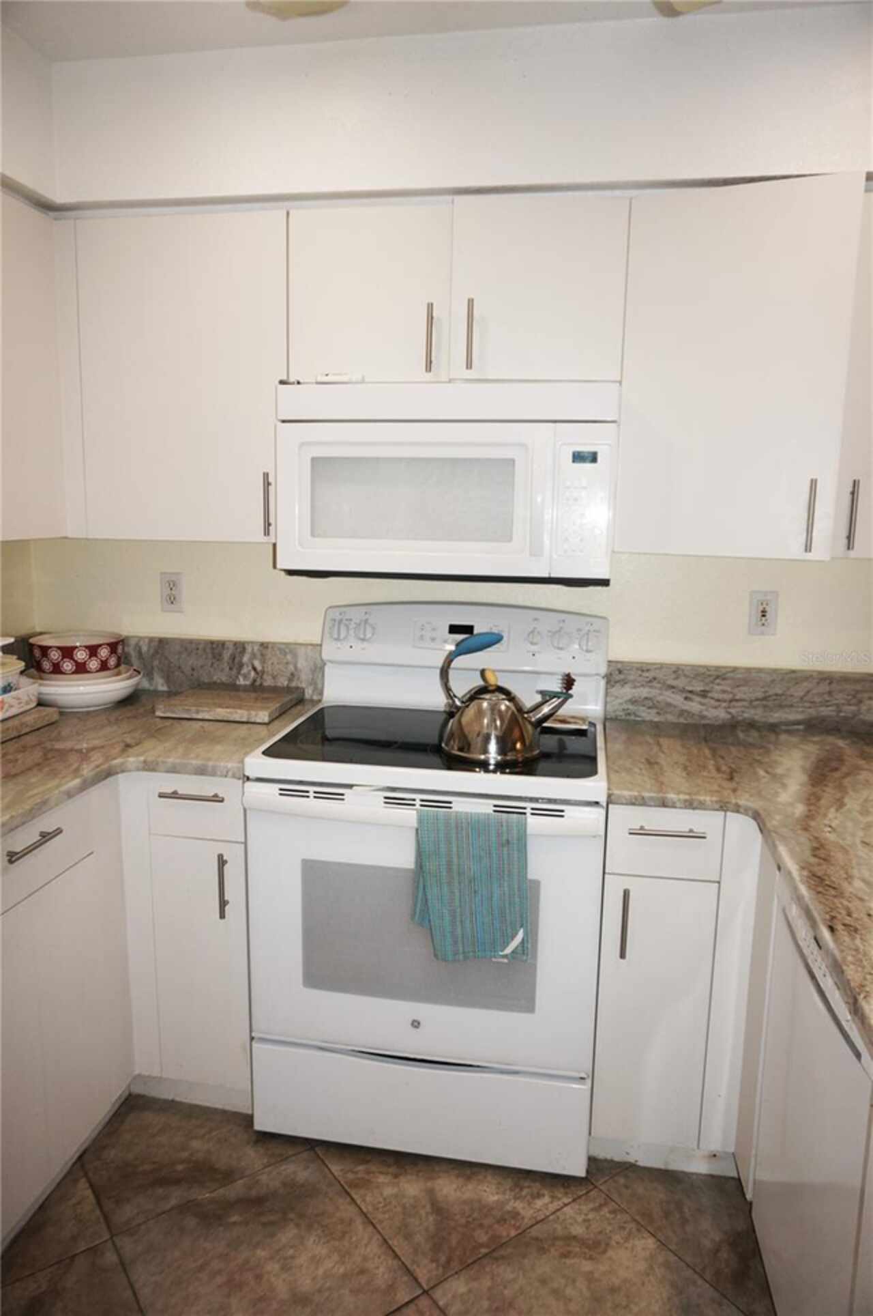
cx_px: 436
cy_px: 658
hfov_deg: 53.0
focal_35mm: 24
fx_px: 875
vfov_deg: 73.8
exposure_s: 1/160
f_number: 4
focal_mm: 16
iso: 320
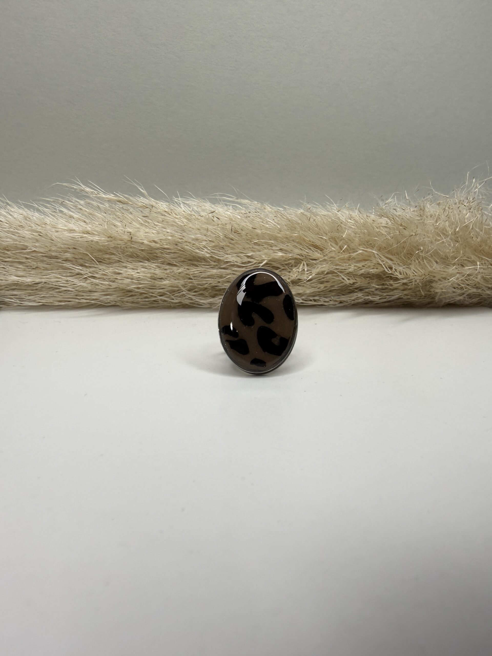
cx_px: 246
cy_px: 328
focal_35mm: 24
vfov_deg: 71.6
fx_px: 455
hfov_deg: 56.8
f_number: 2.2
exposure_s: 1/100
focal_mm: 2.22
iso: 40
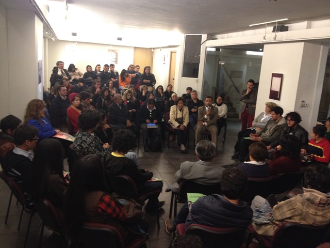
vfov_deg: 40.7
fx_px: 334
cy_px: 124
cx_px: 165
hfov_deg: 52.6
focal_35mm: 35
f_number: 2.4
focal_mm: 4.28
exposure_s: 1/20
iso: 320
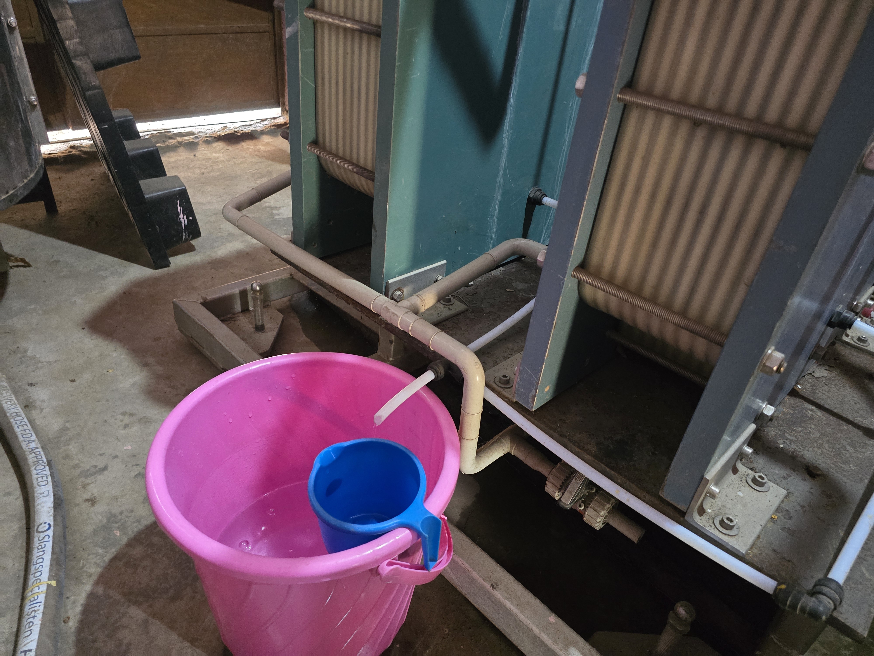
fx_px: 581
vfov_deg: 58.9
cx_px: 437
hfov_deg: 73.9
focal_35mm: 23
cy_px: 328
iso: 1600
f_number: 1.7
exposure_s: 1/33.3
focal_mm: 6.3
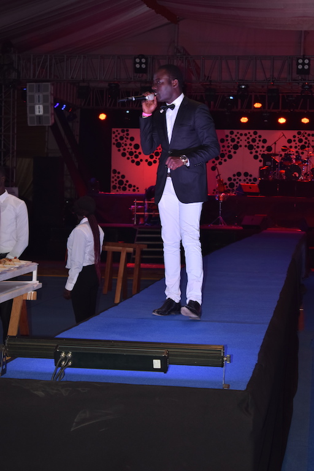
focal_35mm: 82
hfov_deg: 16.6
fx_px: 1079
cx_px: 157
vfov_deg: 24.6
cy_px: 236
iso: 400
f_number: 5.6
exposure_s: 1/60
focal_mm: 55
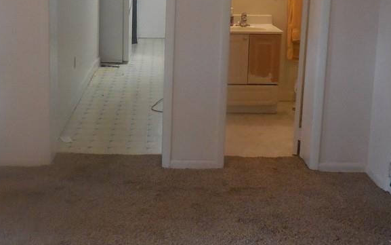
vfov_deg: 26.8
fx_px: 501
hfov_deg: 42.5
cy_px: 44
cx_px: 169
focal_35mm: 47
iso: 400
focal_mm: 4.5
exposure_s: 1/30
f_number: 3.3
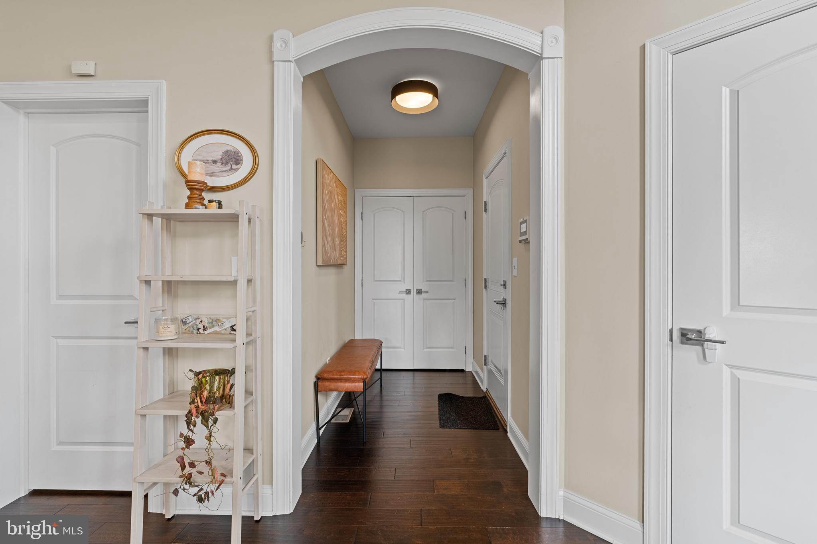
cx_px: 408
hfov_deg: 96.7
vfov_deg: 73.7
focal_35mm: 16
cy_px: 272
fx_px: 363
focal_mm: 16
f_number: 8
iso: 400
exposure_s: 1/5
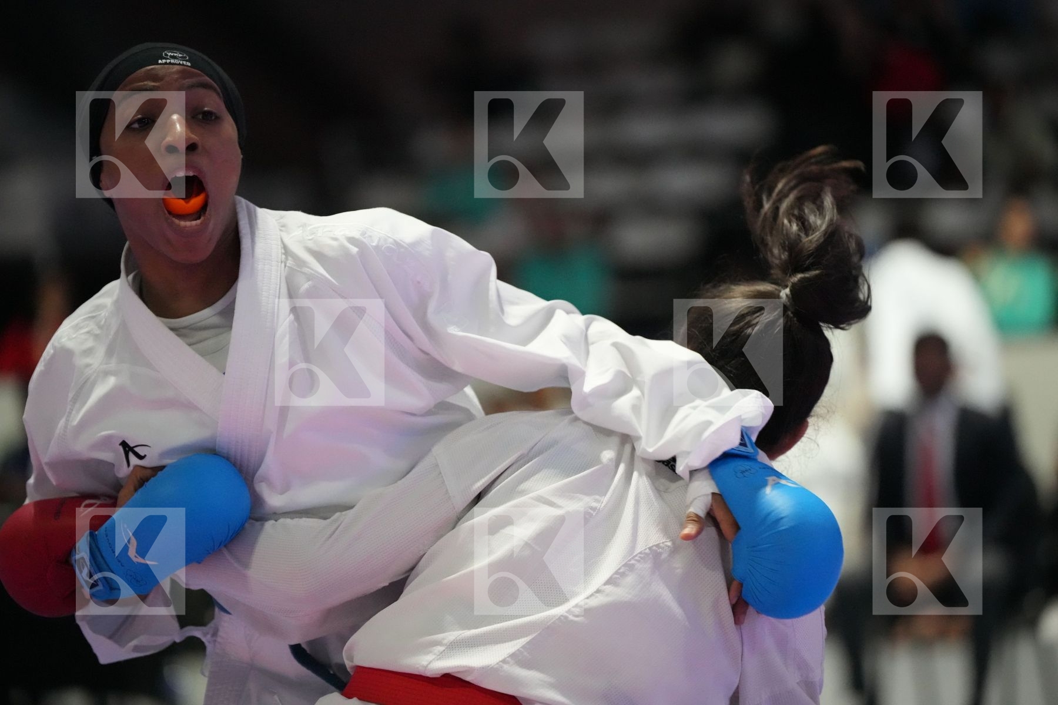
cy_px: 352
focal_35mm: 150
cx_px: 529
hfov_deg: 13.7
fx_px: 4408
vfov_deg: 9.1
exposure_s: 1/800
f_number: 2.8
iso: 12800
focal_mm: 150
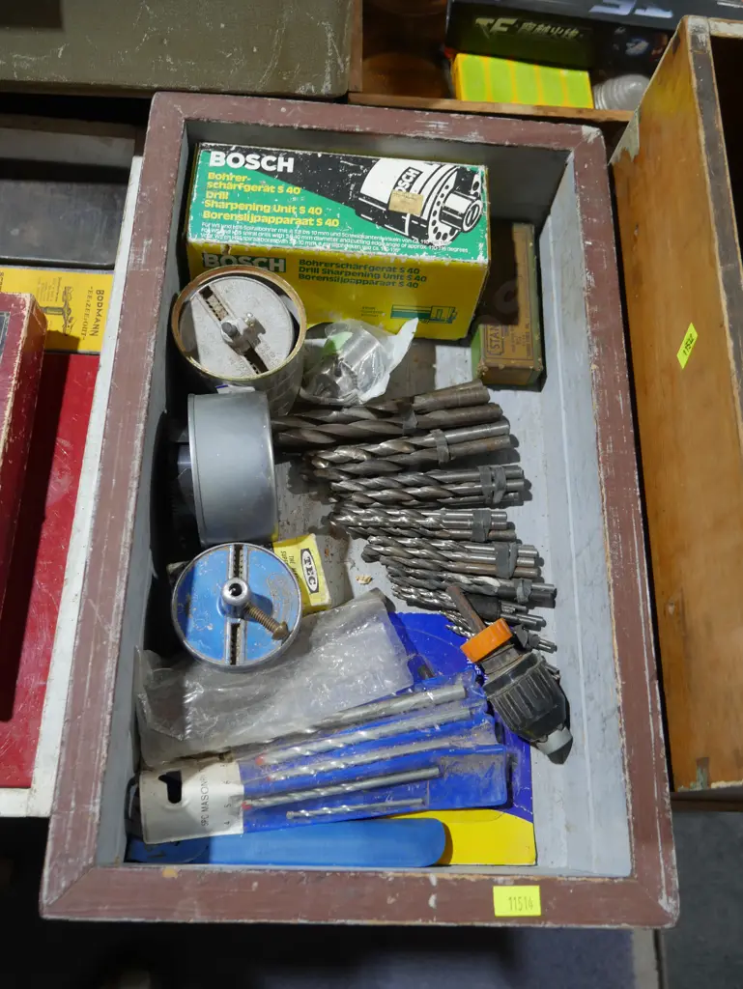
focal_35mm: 30
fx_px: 858
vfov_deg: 59.9
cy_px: 494
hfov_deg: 46.8
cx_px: 372
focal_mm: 15
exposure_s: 1/60
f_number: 3.6
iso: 400
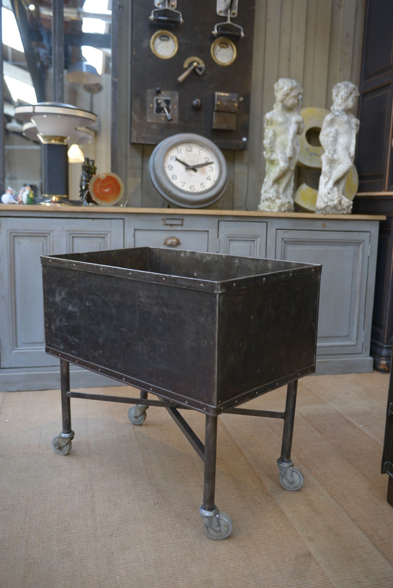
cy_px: 292
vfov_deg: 57.2
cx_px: 200
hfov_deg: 40.0
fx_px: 540
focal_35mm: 33
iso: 400
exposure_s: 1/50
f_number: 3.2
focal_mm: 32
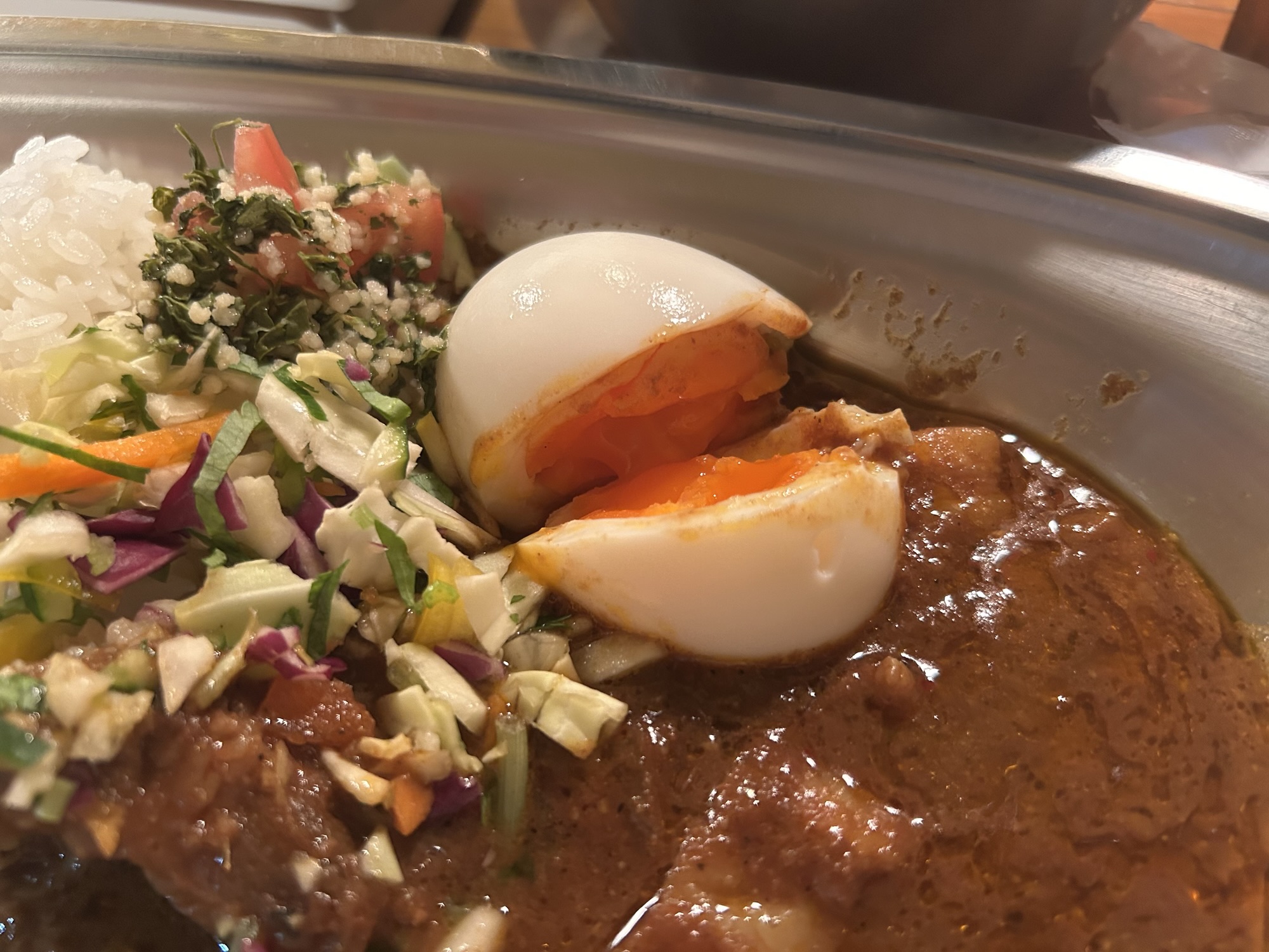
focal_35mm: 26
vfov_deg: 53.1
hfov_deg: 67.3
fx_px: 953
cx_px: 634
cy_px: 476
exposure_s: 1/50
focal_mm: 5.7
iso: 400
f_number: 1.5
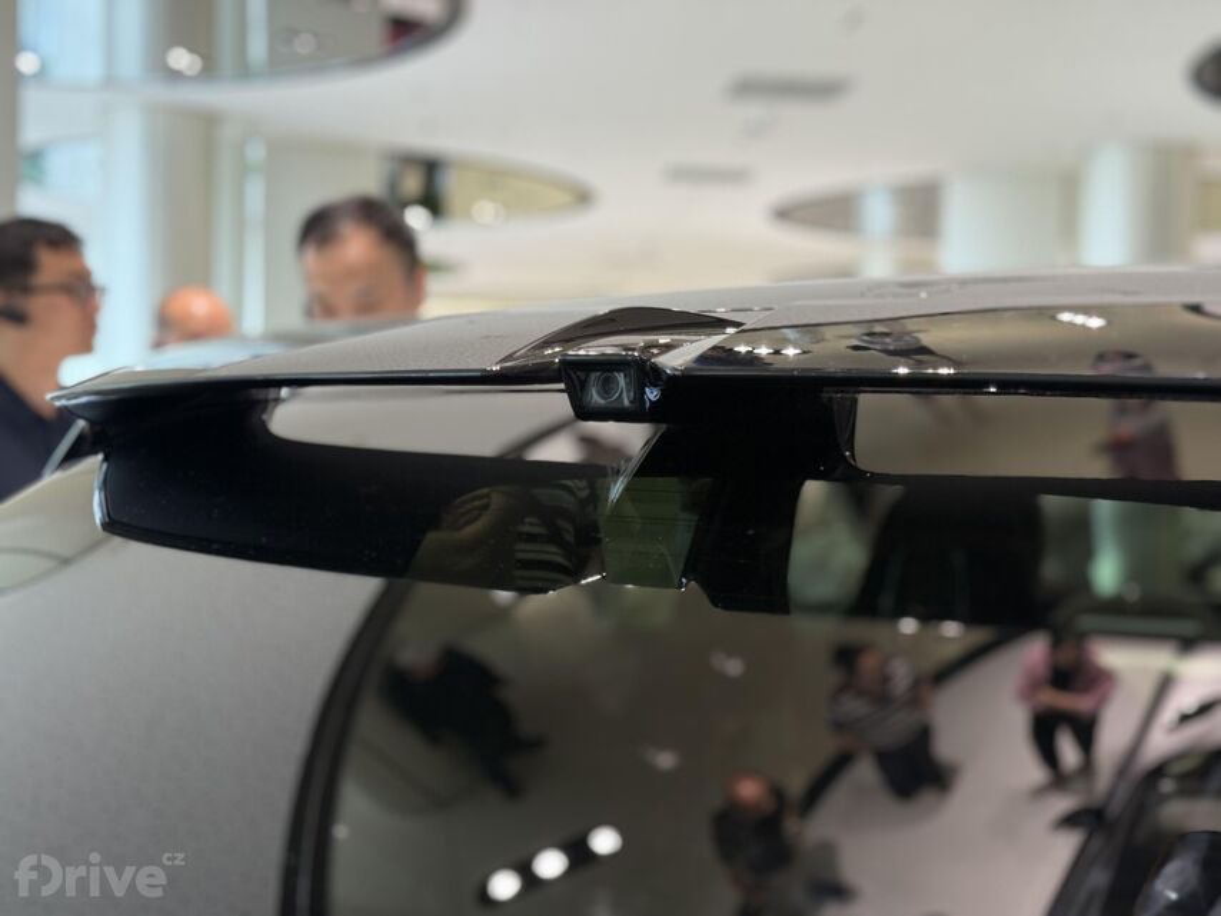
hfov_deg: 39.6
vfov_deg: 30.3
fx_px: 1694
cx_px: 610
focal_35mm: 48
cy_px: 458
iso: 64
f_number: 1.78
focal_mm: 6.76
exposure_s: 1/100
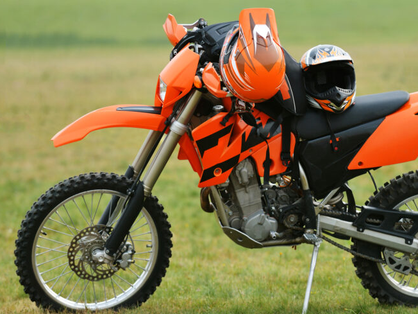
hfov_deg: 6.6
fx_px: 3647
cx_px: 239
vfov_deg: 4.9
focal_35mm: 302
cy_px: 158
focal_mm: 200
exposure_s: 1/1000
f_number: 4
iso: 100
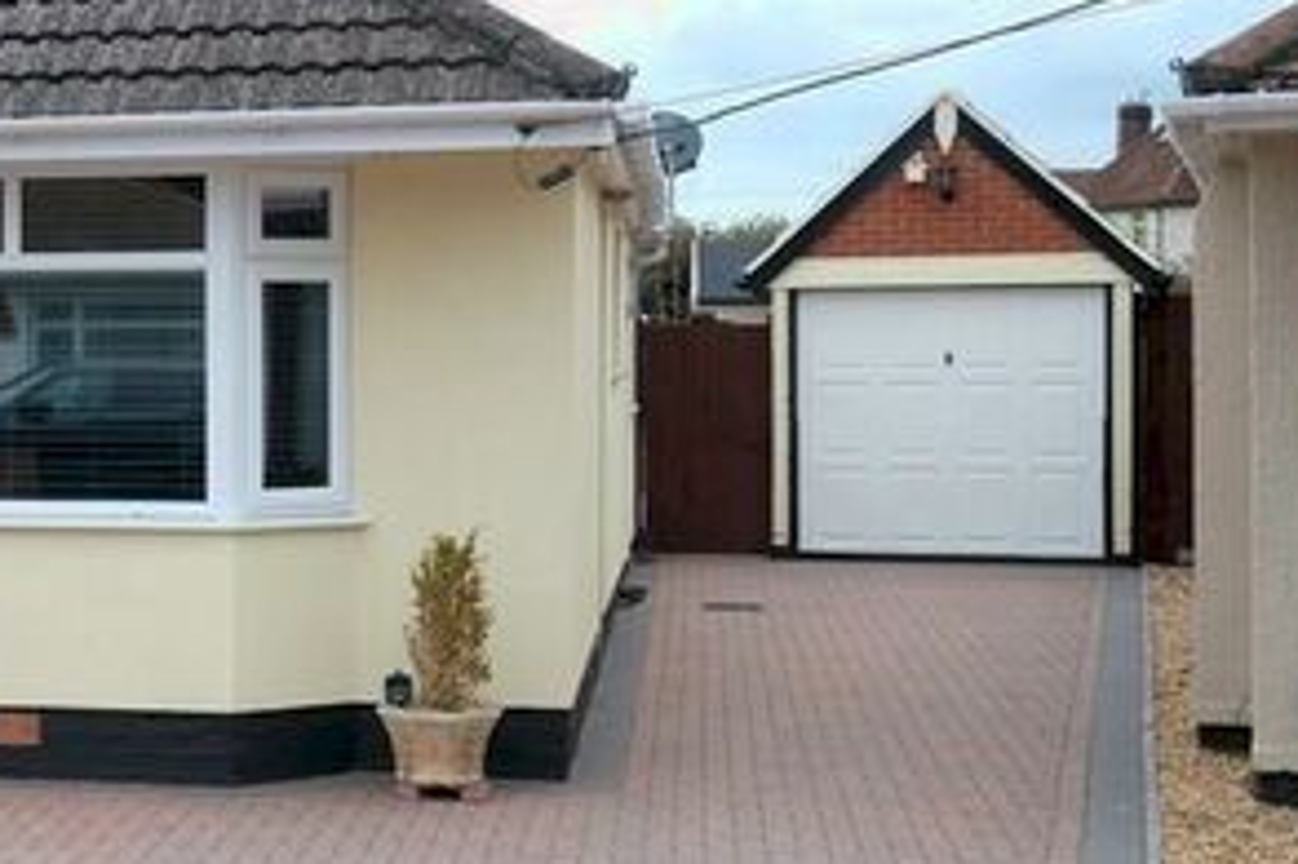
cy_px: 428
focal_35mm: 86
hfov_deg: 22.1
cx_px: -208
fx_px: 3099
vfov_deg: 15.9
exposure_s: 1/200
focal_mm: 24
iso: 200
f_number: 4.5
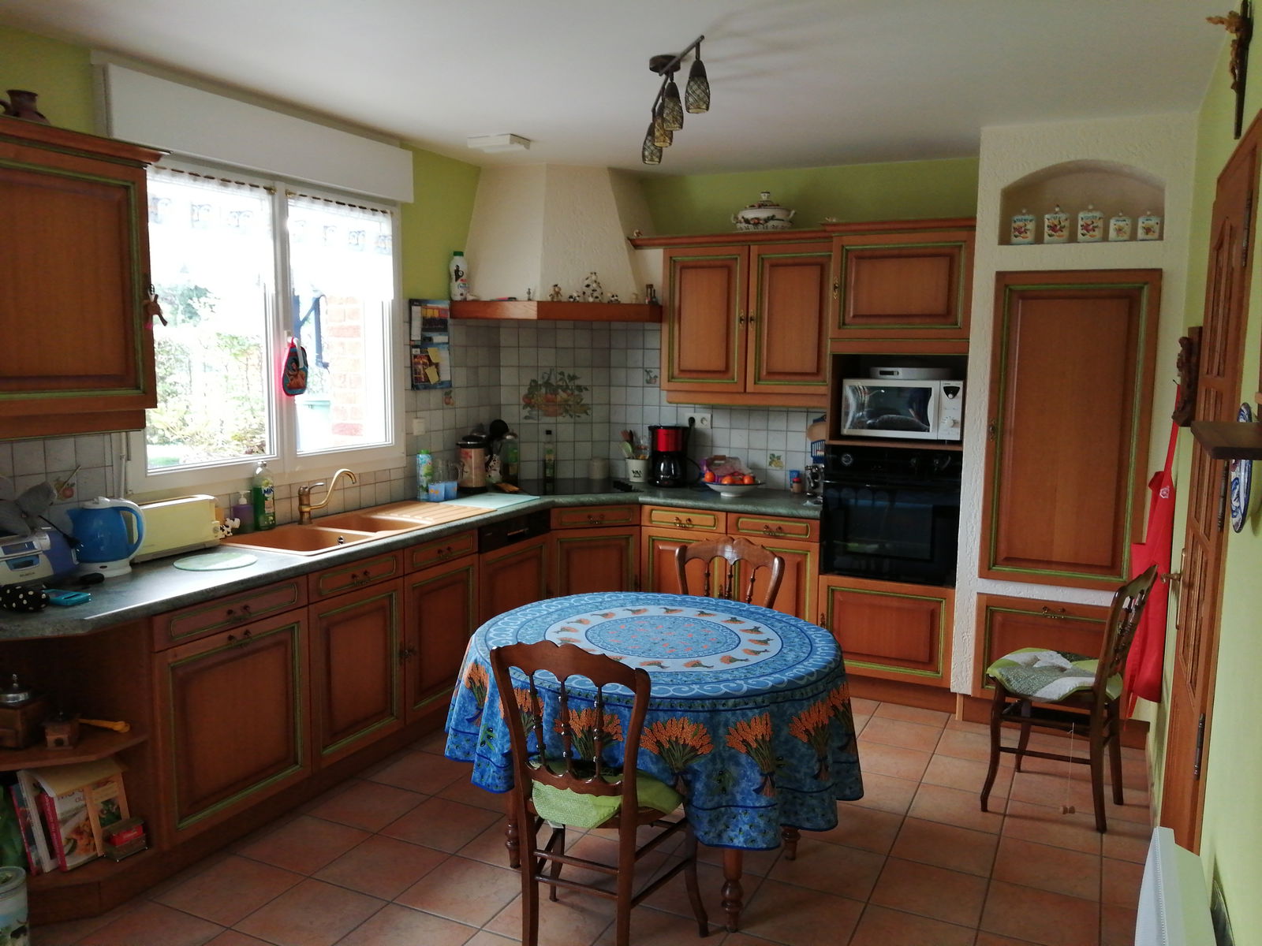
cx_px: 631
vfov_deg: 53.1
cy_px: 473
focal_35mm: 26
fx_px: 948
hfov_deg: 67.3
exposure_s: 1/50
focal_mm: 3.46
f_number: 1.8
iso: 64
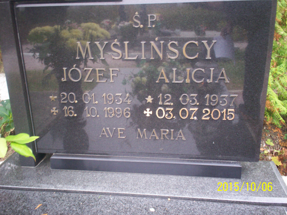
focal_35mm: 36
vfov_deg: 39.7
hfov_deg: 51.4
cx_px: 144
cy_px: 108
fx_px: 298
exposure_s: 1/9.48
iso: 200
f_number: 4.5
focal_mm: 6
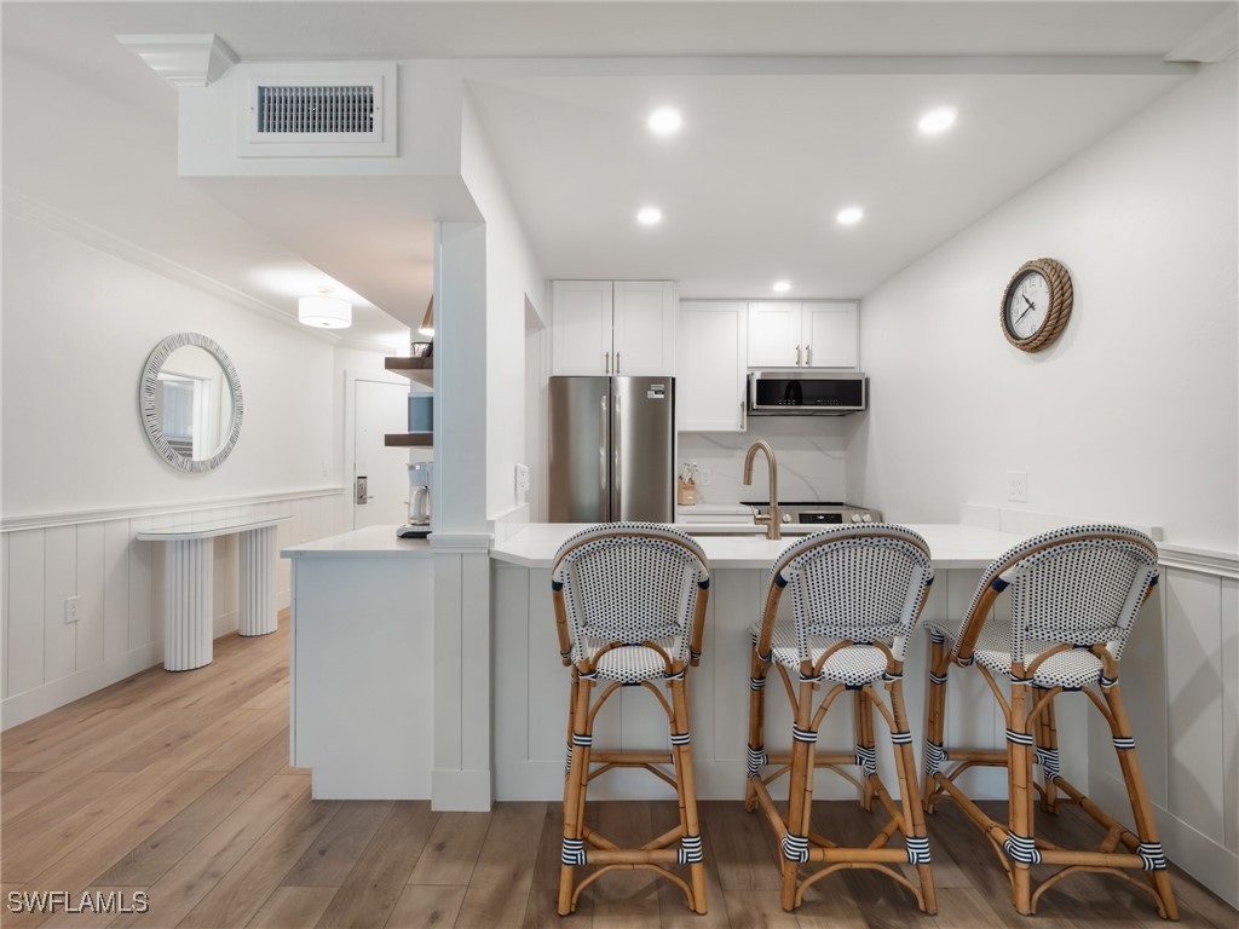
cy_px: 464
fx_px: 573
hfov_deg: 94.5
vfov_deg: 78.1
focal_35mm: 16
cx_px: 620
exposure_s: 1/8
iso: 200
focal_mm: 8
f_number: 7.1
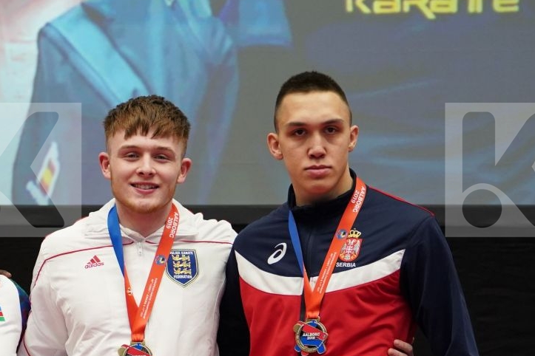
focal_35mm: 269
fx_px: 3997
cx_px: 13
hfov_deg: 7.6
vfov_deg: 5.1
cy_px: 431
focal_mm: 108
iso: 1600
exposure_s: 1/500
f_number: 2.8
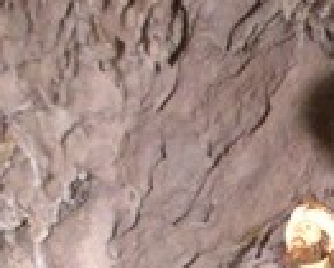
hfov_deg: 7.1
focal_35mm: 260
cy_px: 449
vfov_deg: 5.9
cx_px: 693
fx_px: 2572
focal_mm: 5.8
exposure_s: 1.12
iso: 100
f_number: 3
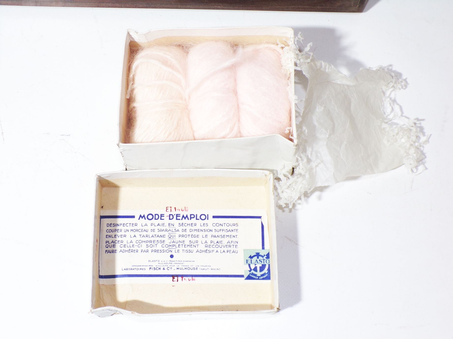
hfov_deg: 44.8
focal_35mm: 42
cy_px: 170
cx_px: 226
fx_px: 550
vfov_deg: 34.3
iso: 80
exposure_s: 1/70
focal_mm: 7.6
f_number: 3.4
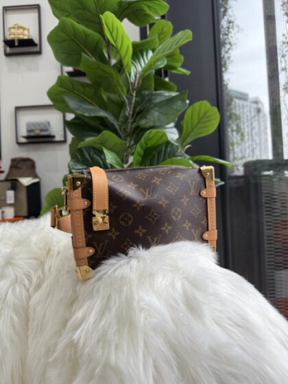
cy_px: 192
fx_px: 266
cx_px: 144
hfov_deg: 56.8
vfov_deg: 71.6
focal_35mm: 24
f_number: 1.78
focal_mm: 6.76
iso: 125
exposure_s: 1/121
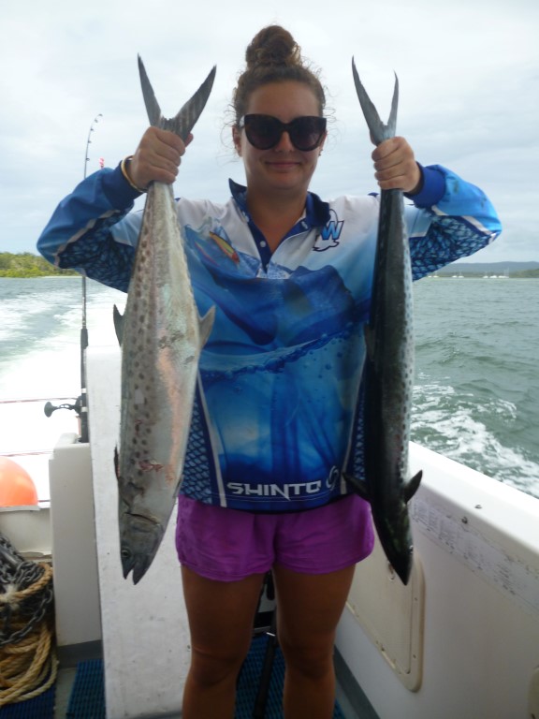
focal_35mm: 28
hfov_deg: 49.7
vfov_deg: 63.4
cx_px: 270
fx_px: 581
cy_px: 360
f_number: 9
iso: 100
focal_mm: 5
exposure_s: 1/100
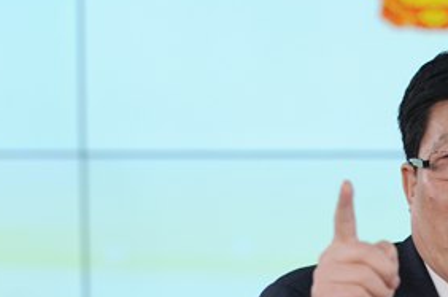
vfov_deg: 6.5
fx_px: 2621
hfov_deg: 9.8
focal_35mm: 211
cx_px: 299
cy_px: 329
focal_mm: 90
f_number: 2.8
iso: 1250
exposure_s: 1/800
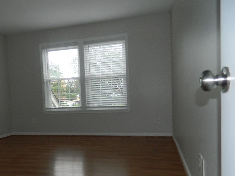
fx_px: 217
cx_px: 91
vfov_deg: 43.8
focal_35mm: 32
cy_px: 109
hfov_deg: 56.3
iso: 180
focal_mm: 4.5
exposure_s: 1/30
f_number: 8.7
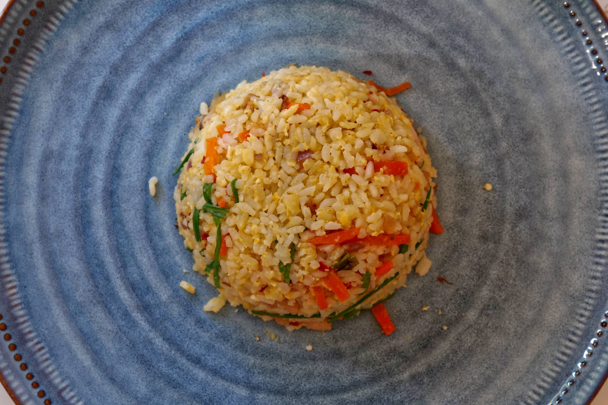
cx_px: 305
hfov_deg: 32.9
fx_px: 1030
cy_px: 200
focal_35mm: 61
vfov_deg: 22.3
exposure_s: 1/60
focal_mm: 59
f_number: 9
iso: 3200
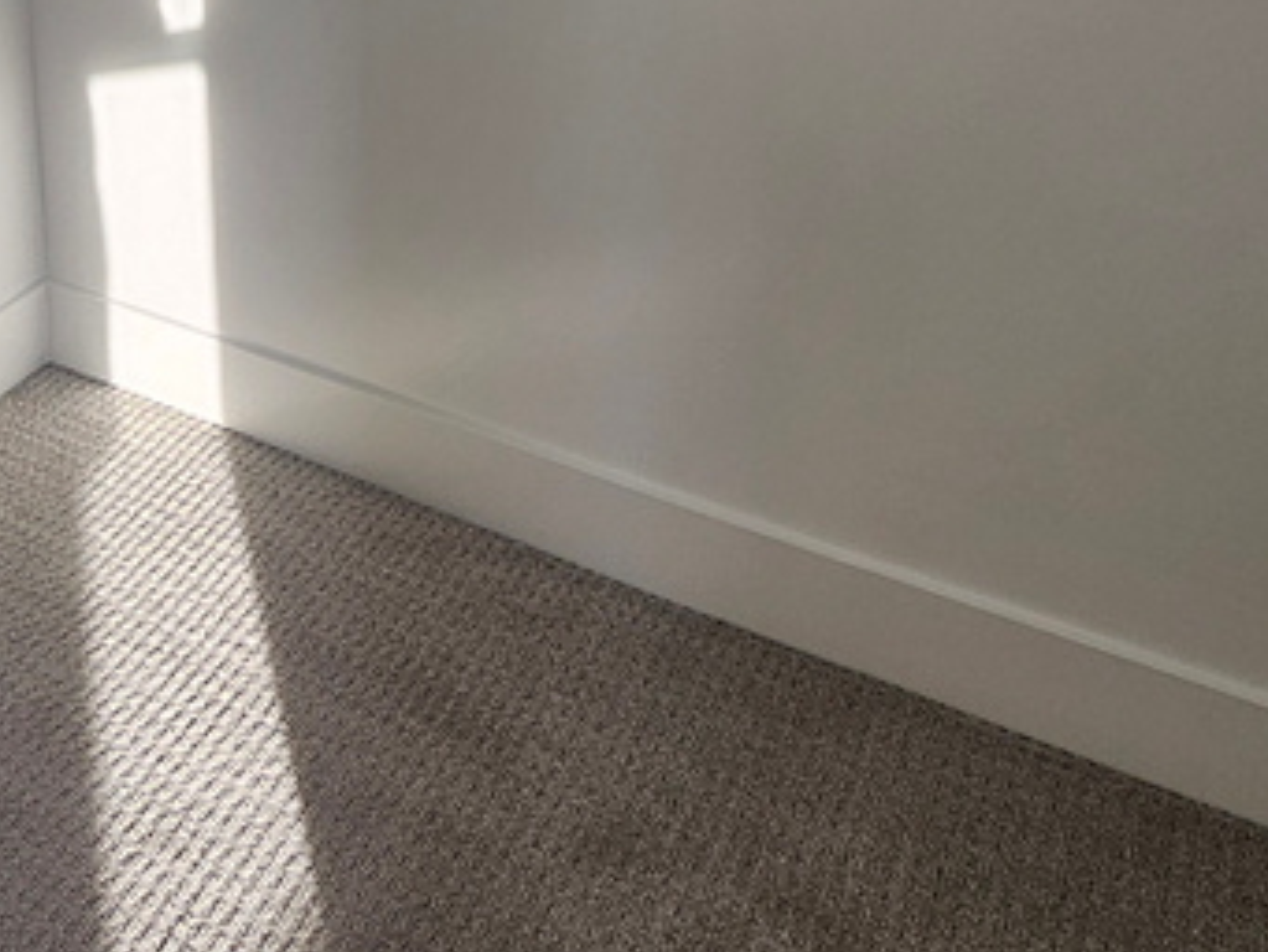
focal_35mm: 39
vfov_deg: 29.2
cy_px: -312
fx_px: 1429
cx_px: 290
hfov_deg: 45.9
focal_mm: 2.2
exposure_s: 1/120
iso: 50
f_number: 2.2
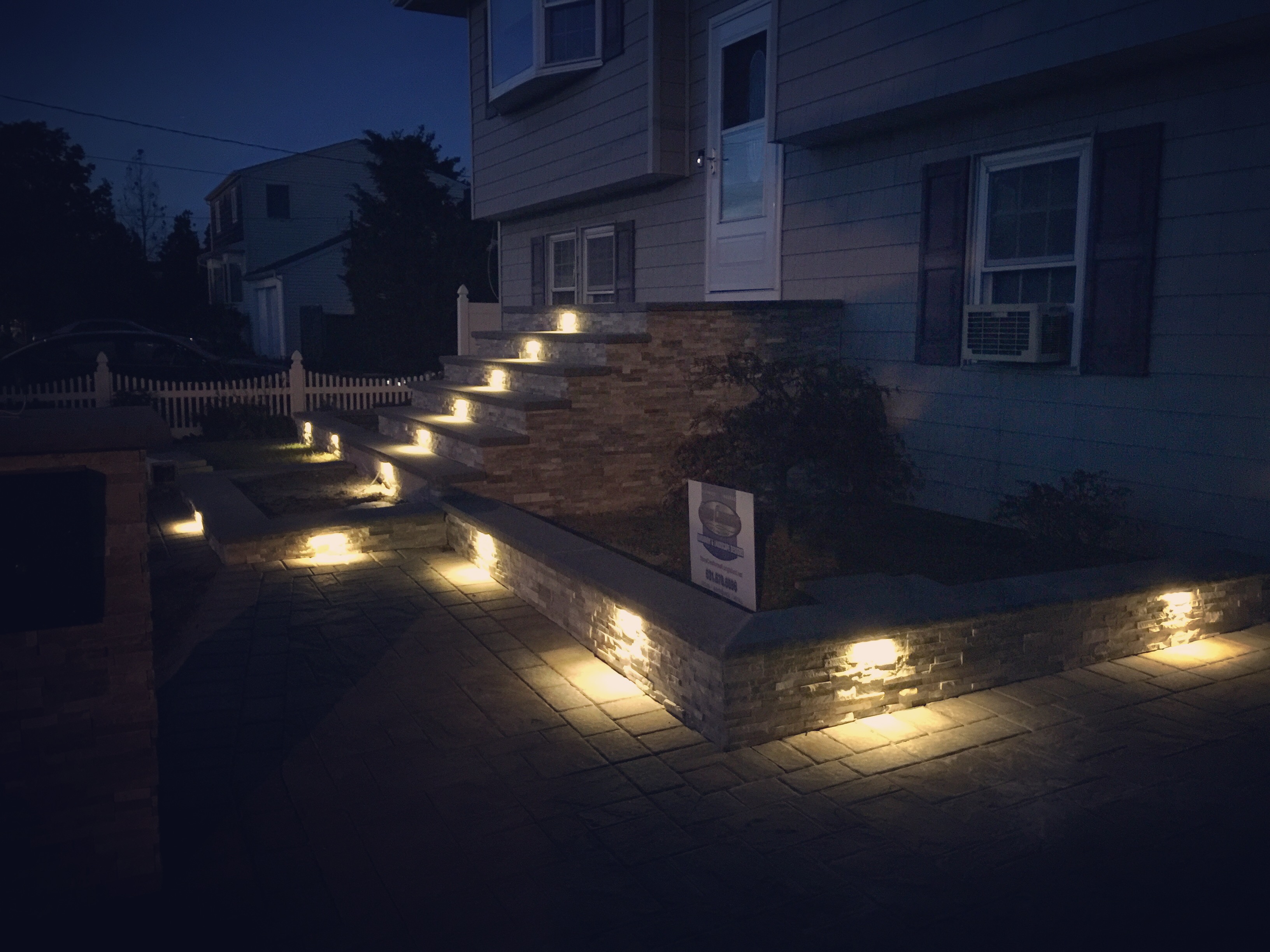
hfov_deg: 61.7
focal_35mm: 29
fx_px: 1064
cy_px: 476
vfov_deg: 48.2
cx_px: 635
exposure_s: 1/4
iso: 160
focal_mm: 4.15
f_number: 2.2
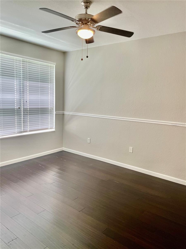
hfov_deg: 53.1
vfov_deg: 67.3
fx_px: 186
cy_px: 124
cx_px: 93
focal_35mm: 26
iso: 80
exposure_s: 1/120
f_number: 1.6
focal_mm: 4.2
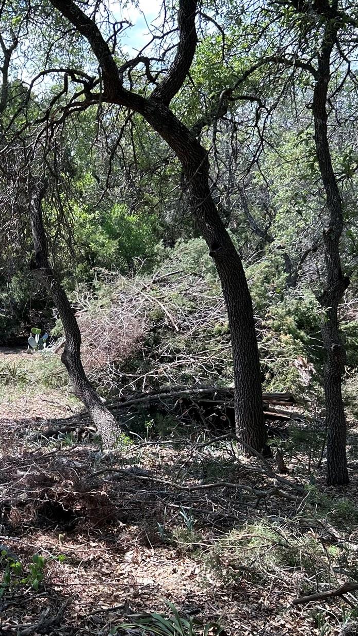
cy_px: 386
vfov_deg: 43.5
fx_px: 793
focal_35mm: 47
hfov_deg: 24.3
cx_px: -1
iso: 50
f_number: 1.5
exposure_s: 1/674
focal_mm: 5.7
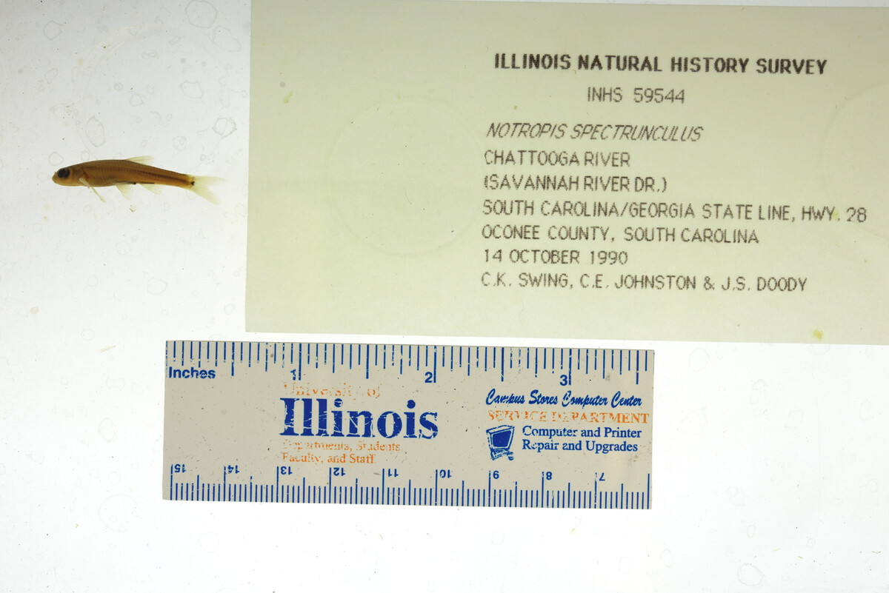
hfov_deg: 33.4
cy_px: 296
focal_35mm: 60
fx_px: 1482
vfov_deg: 22.6
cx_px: 444
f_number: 10
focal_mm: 60
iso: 100
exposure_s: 1/200
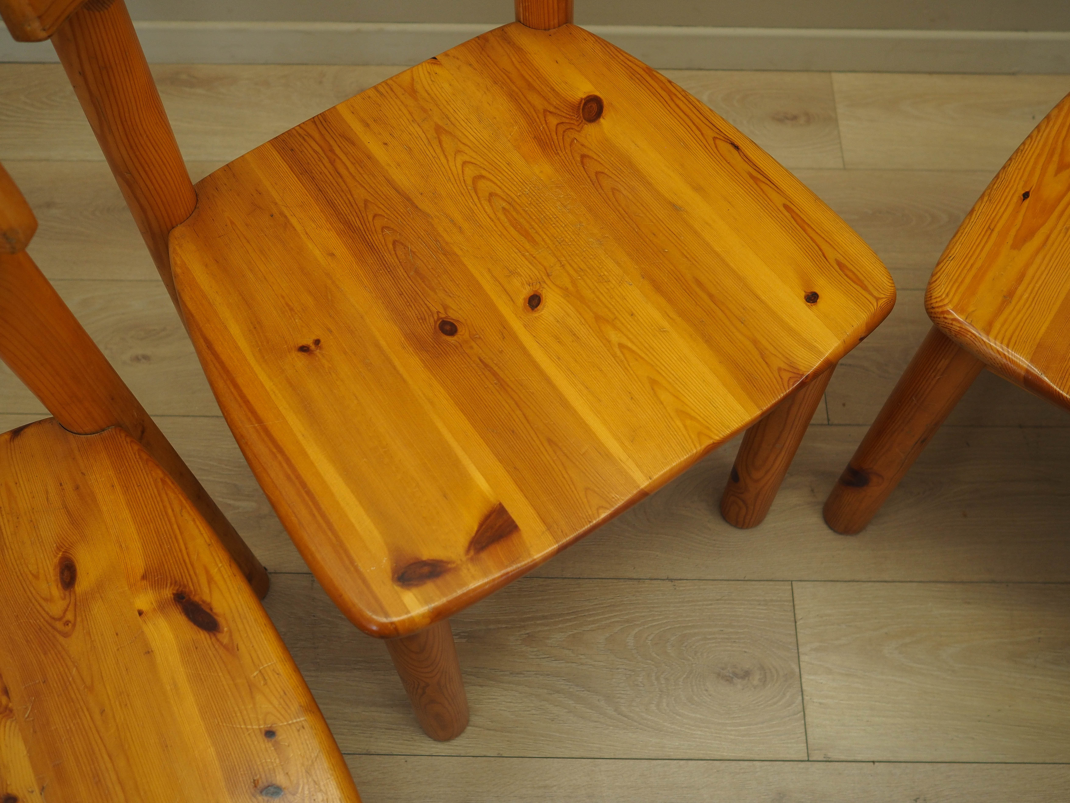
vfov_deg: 41.8
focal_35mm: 34
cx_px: 535
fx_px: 1051
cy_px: 402
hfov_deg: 54.0
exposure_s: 1/50
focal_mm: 17
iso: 320
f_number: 2.5
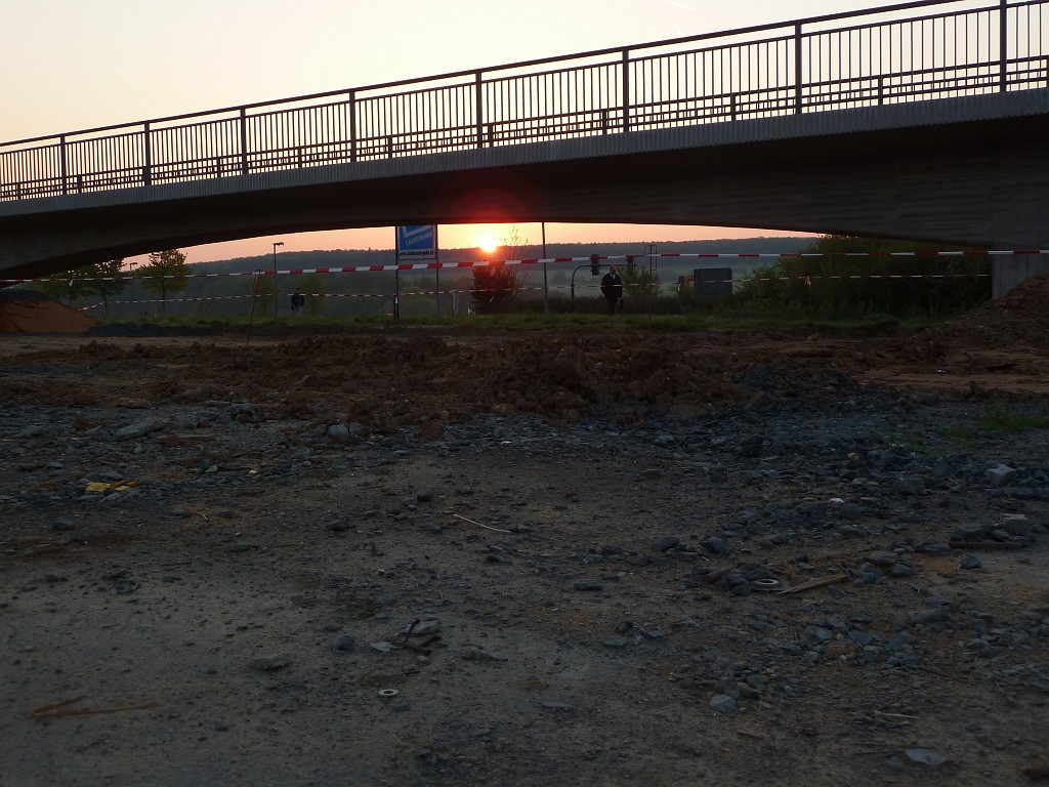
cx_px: 524
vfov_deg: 38.7
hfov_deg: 50.1
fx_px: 1121
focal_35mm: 37
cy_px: 394
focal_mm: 6.1
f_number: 3.6
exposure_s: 1/100
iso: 80
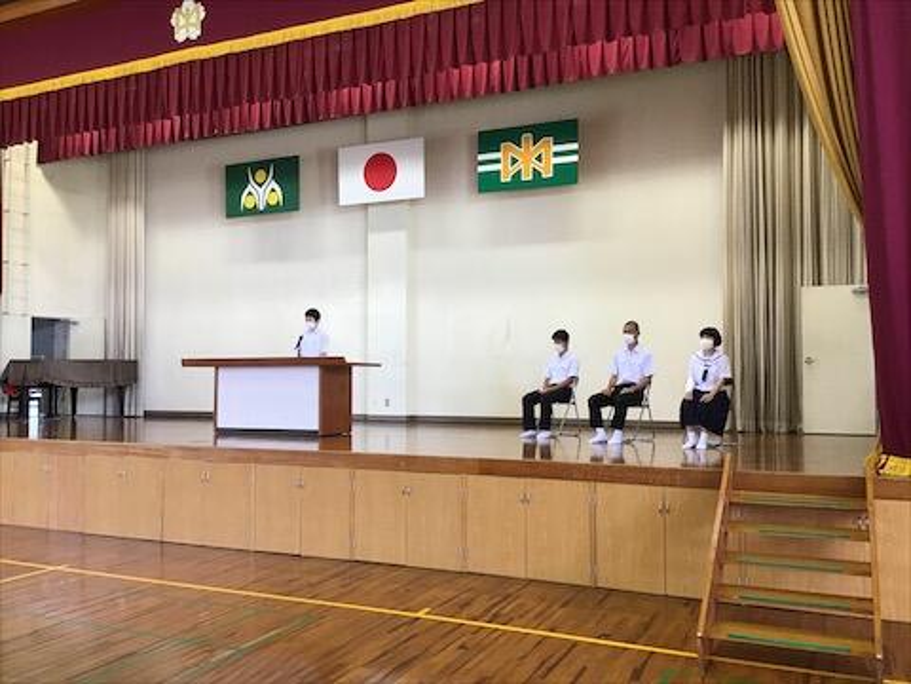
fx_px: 816
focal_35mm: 31
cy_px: 342
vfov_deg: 45.4
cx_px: 456
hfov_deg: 58.4
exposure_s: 1/30
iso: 50
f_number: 2.4
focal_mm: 3.3
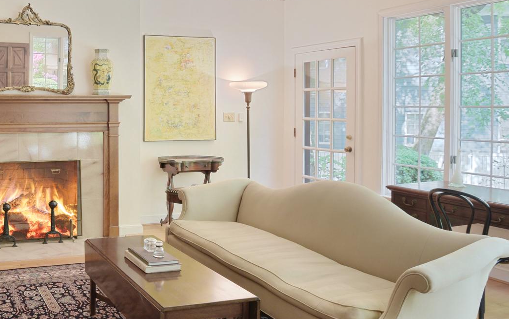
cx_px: 37
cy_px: 116
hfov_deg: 51.5
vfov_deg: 39.1
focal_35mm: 32
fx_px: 444
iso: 400
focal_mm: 16
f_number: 8
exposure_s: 1/2.5
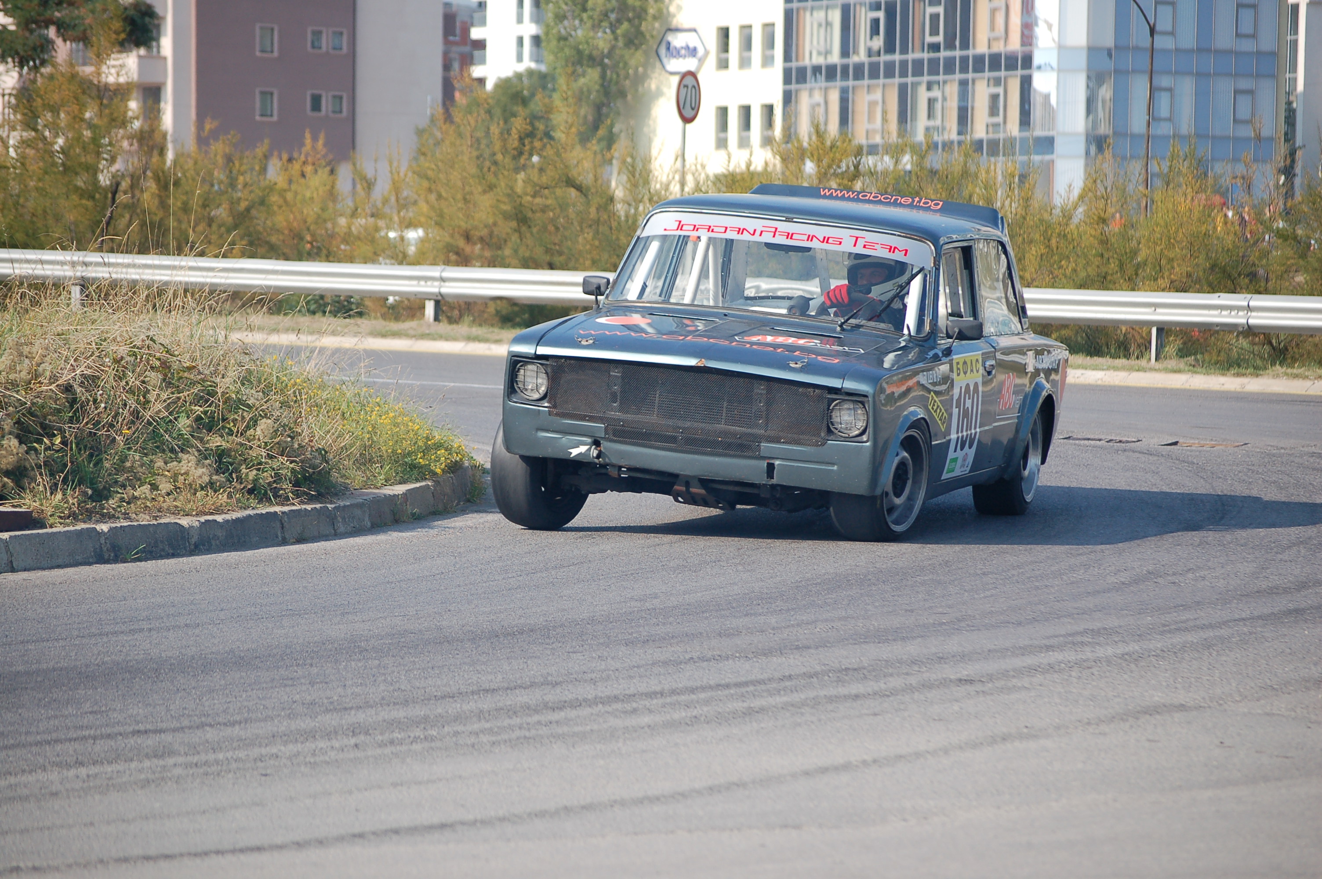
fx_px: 5393
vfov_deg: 9.3
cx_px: 661
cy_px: 440
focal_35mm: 147
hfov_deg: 14.0
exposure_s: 1/1000
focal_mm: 98
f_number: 4.5
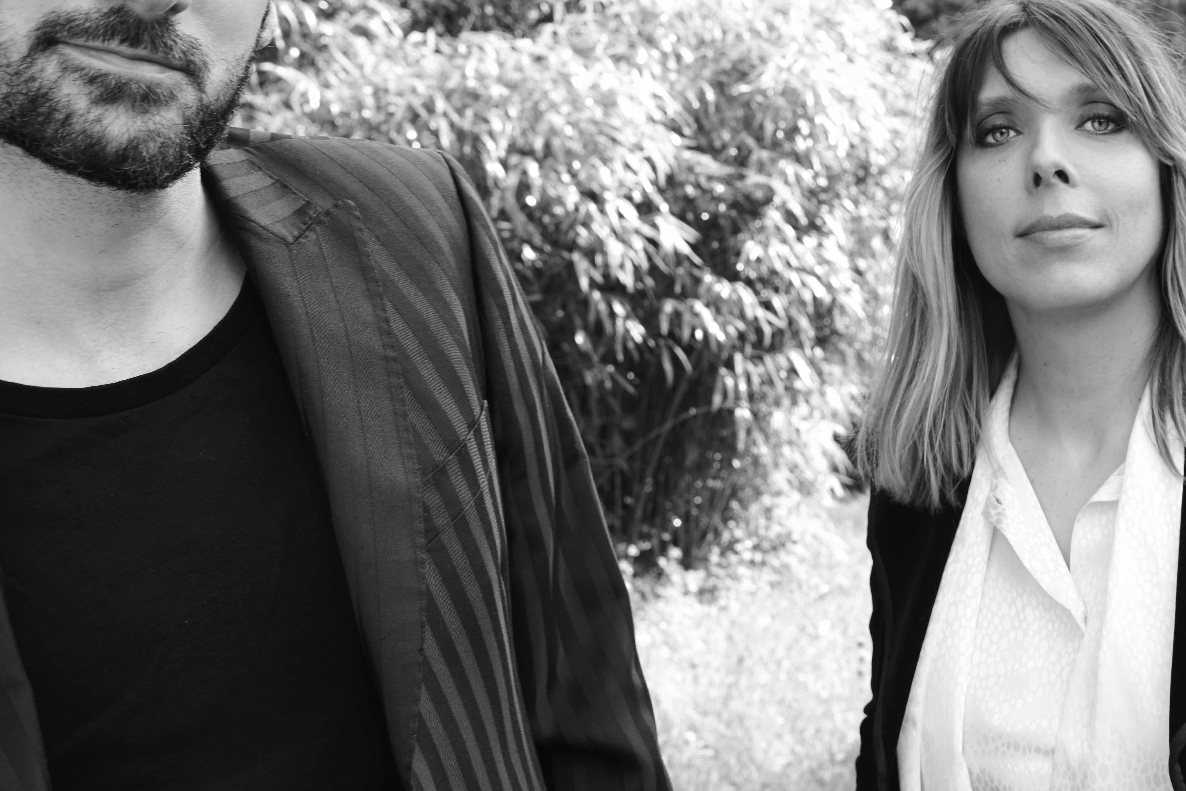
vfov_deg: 23.7
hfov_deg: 34.2
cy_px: 290
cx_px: 912
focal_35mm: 57
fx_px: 1878
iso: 800
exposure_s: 1/250
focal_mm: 36
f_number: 8
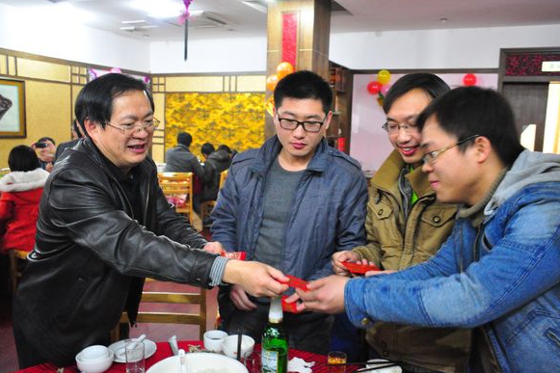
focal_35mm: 33
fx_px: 506
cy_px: 189
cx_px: 286
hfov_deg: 57.9
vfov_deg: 40.5
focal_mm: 21
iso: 3200
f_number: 3.8
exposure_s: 1/25
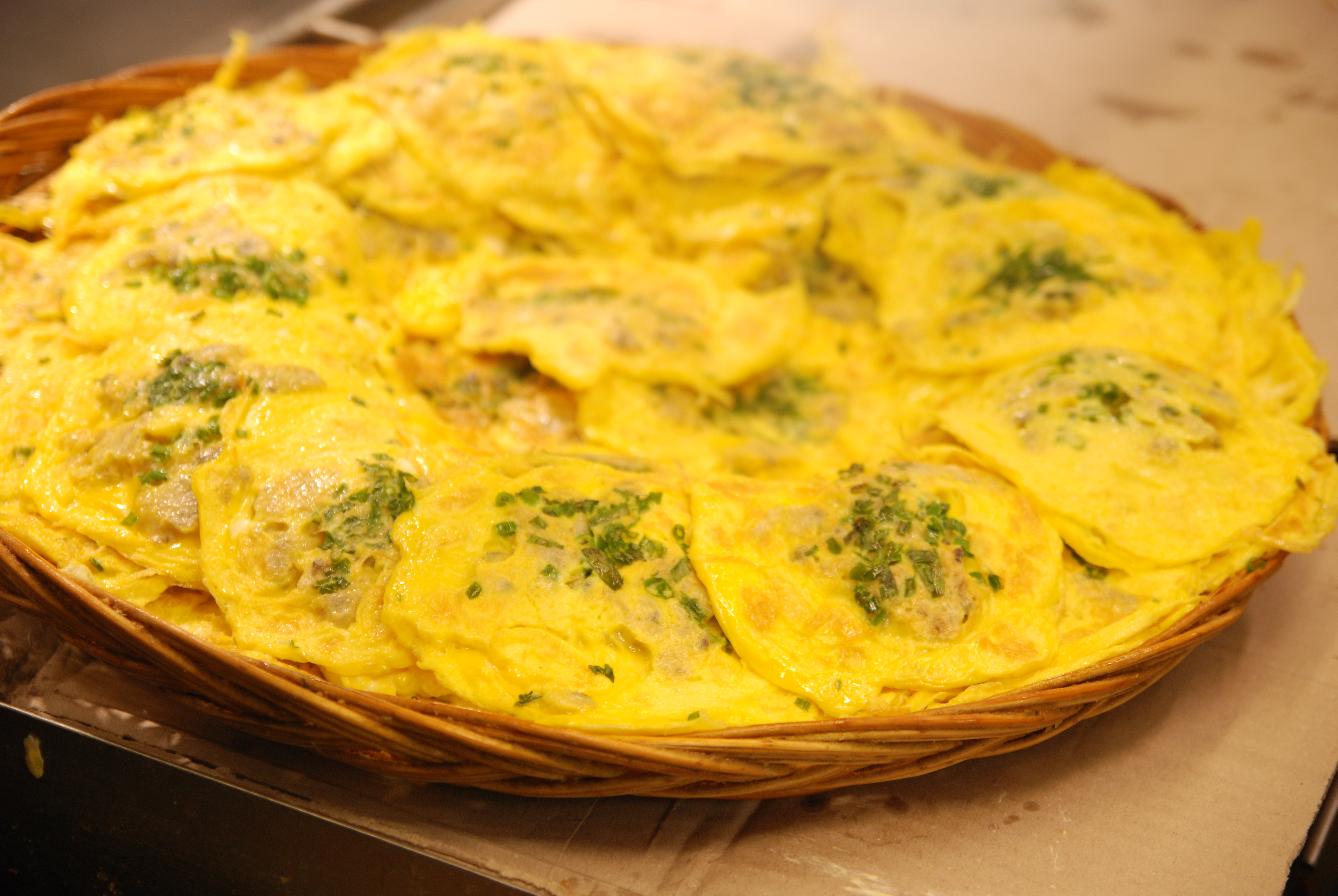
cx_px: 669
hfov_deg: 27.0
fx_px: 2791
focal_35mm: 75
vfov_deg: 18.2
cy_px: 448
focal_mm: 50
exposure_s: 1/125
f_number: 3.2
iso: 400
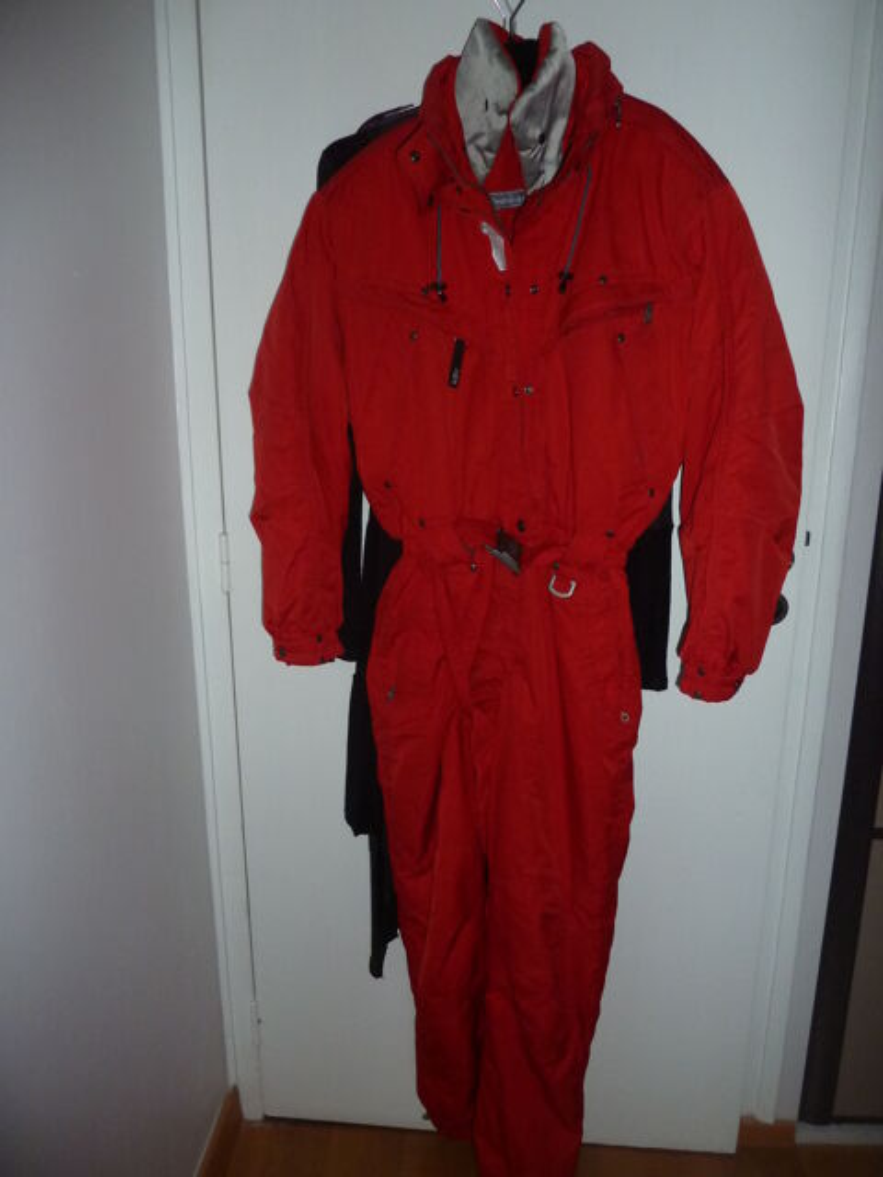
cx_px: 442
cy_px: 588
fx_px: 850
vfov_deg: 69.4
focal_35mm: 25
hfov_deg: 54.9
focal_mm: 4.1
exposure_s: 1/30
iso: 250
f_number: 3.3
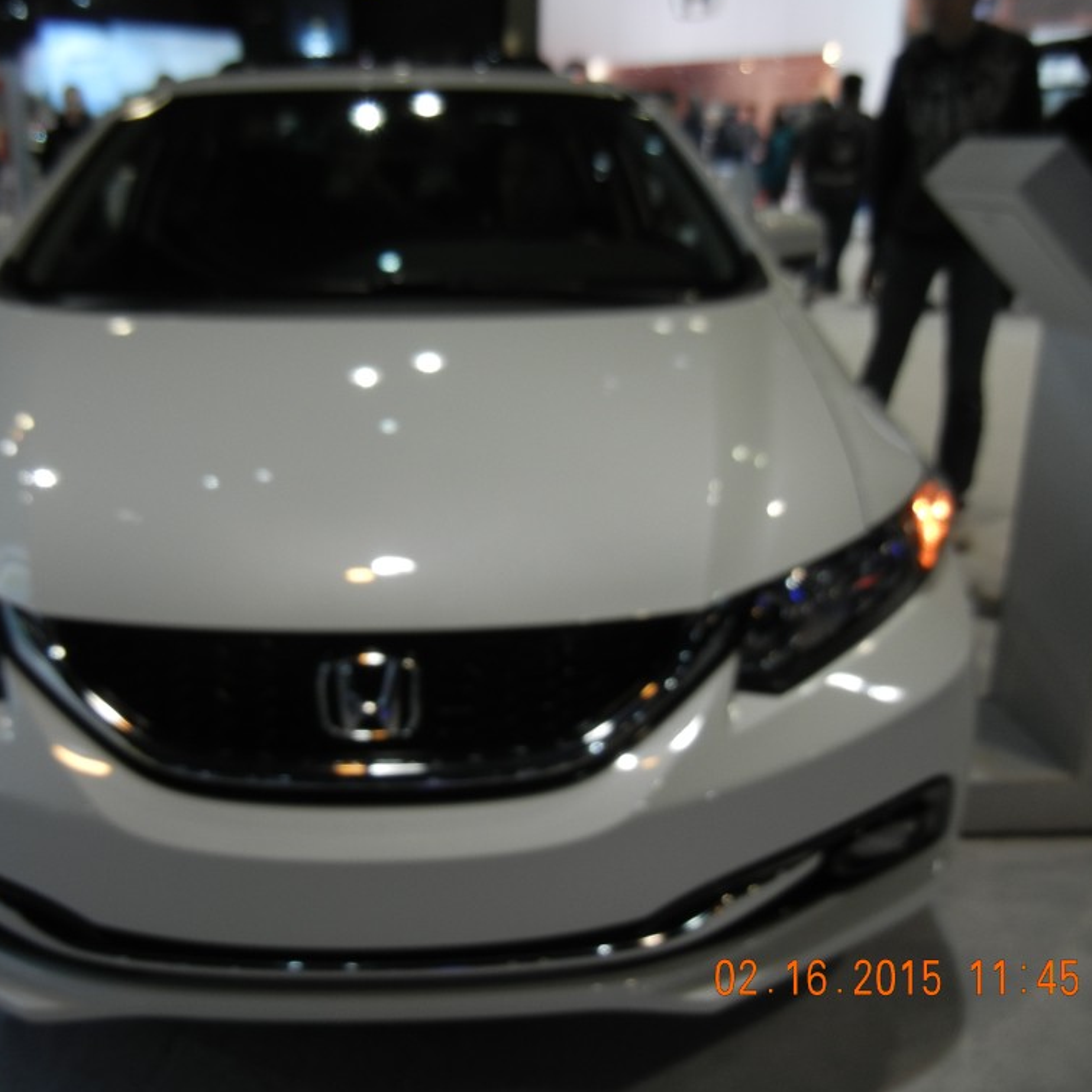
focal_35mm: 36
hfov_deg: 45.8
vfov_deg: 46.0
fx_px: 1285
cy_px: 537
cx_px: 429
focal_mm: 5.4
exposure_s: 1/58.2
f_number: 3.5
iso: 160
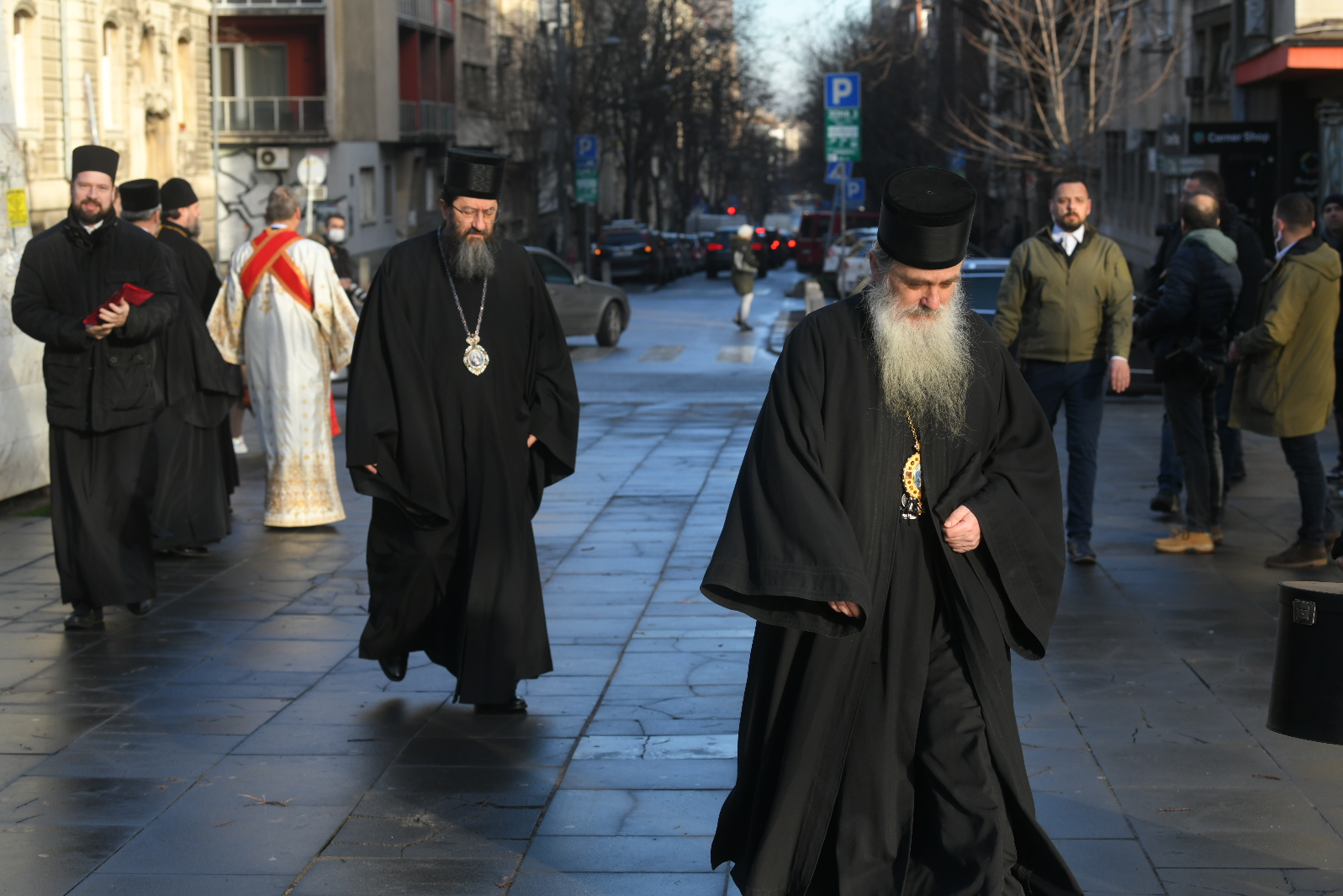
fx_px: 2649
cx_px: 678
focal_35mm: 71
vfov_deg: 19.2
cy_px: 448
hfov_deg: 28.5
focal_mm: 70
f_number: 5.6
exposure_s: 1/640
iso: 400
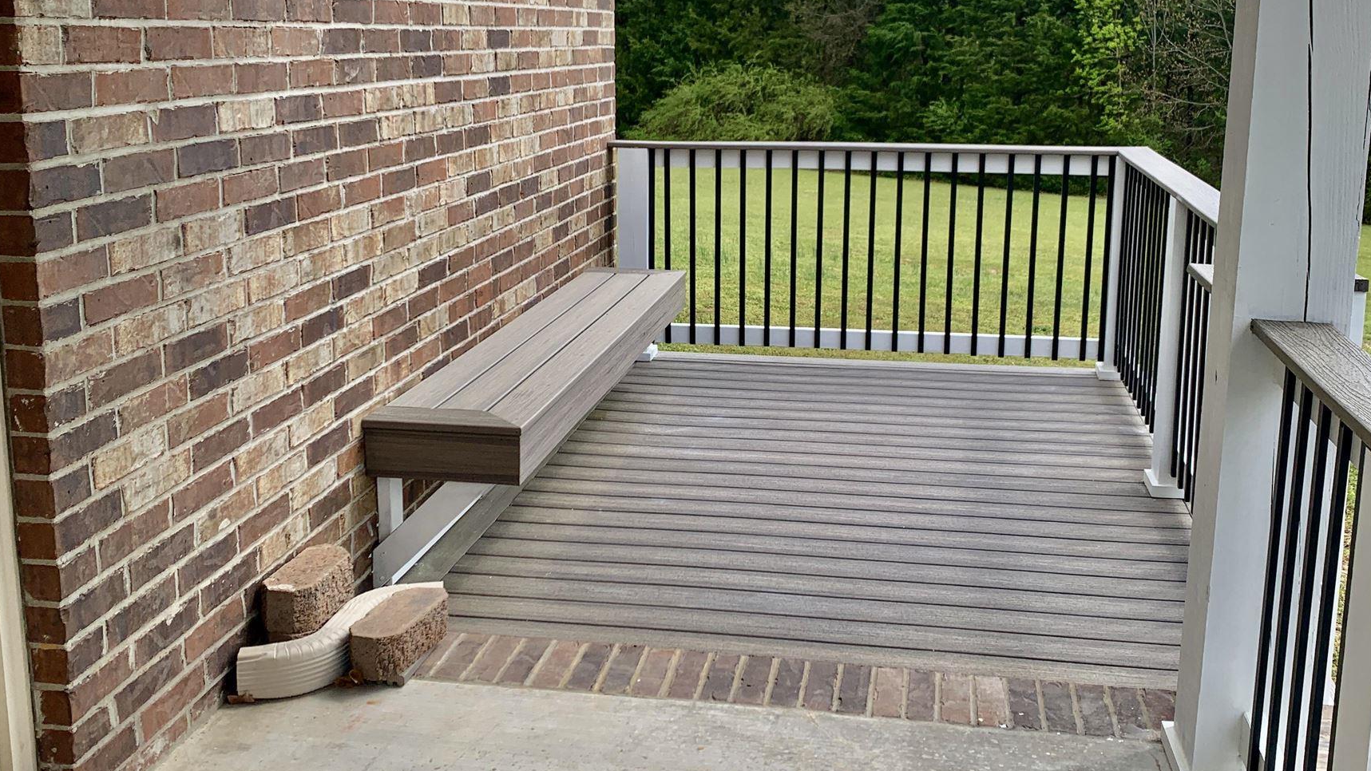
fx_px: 1381
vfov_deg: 31.1
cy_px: 302
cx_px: 686
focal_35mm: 38
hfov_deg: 52.8
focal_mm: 4.25
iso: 25
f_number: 1.8
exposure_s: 1/1314
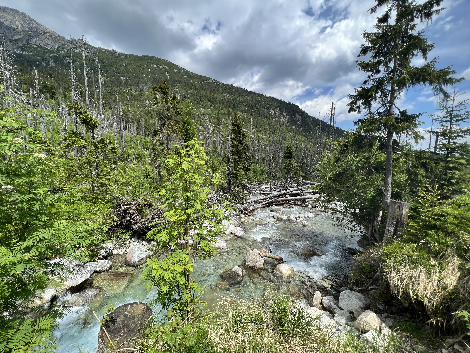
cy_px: 176
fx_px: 177
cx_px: 235
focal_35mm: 13
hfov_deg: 106.2
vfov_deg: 89.9
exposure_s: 1/732
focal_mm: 1.57
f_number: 1.8
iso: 32
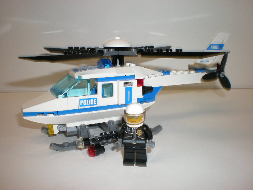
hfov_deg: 49.0
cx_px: 126
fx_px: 278
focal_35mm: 38
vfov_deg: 37.7
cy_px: 95
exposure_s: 1/30
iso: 64
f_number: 4.6
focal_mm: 6.3
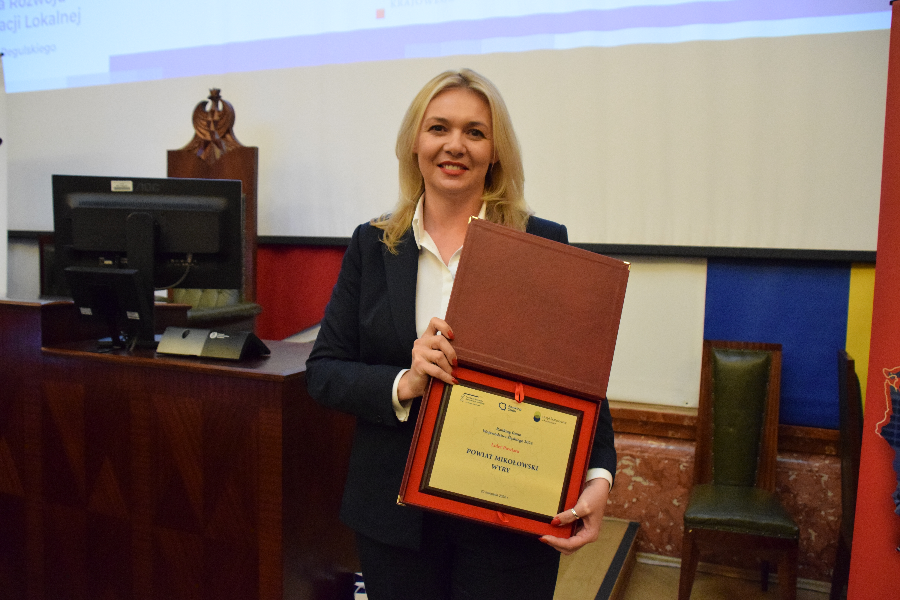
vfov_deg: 41.7
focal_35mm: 32
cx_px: 450
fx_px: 787
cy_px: 300
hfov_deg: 59.5
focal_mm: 21
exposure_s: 1/80
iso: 4000
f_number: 3.5
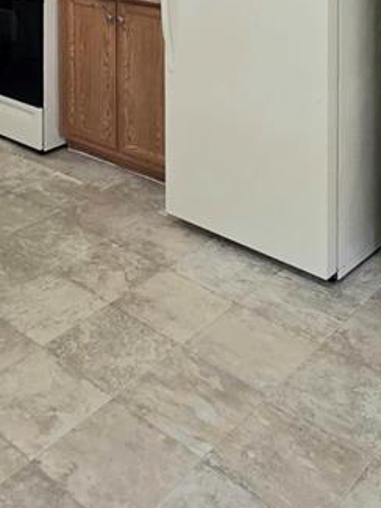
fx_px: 704
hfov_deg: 29.6
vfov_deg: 32.8
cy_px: -97
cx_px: 78
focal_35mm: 48
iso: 160
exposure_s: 1/120
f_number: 1.9
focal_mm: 2.2
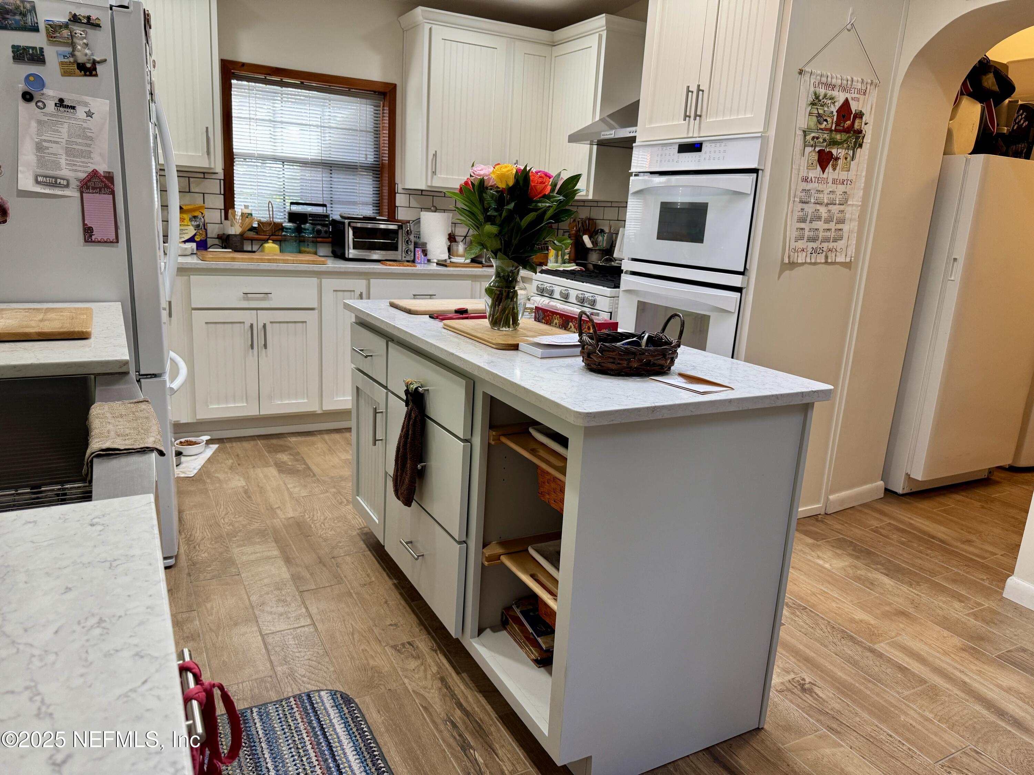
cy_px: 388
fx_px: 717
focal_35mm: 24
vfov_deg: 56.8
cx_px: 517
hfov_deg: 71.6
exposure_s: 1/60
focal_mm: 6.76
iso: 160
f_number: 1.78
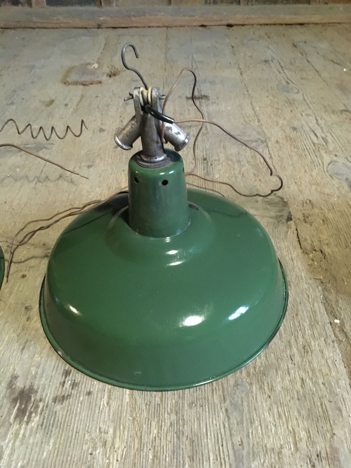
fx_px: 392
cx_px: 176
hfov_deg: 48.2
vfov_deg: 61.7
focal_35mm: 29
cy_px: 234
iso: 640
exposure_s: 1/17
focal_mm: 4.15
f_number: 2.2
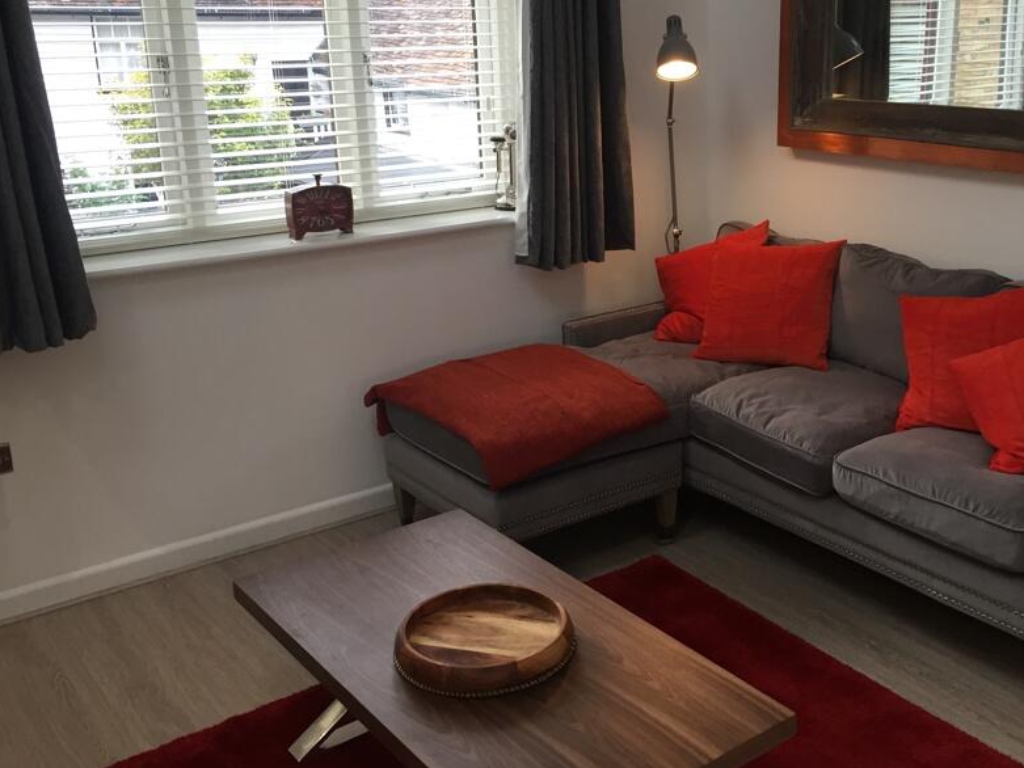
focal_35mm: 38
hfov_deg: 48.5
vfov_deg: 37.7
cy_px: 334
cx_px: 644
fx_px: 1124
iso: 40
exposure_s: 1/33
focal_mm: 4.15
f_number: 2.2
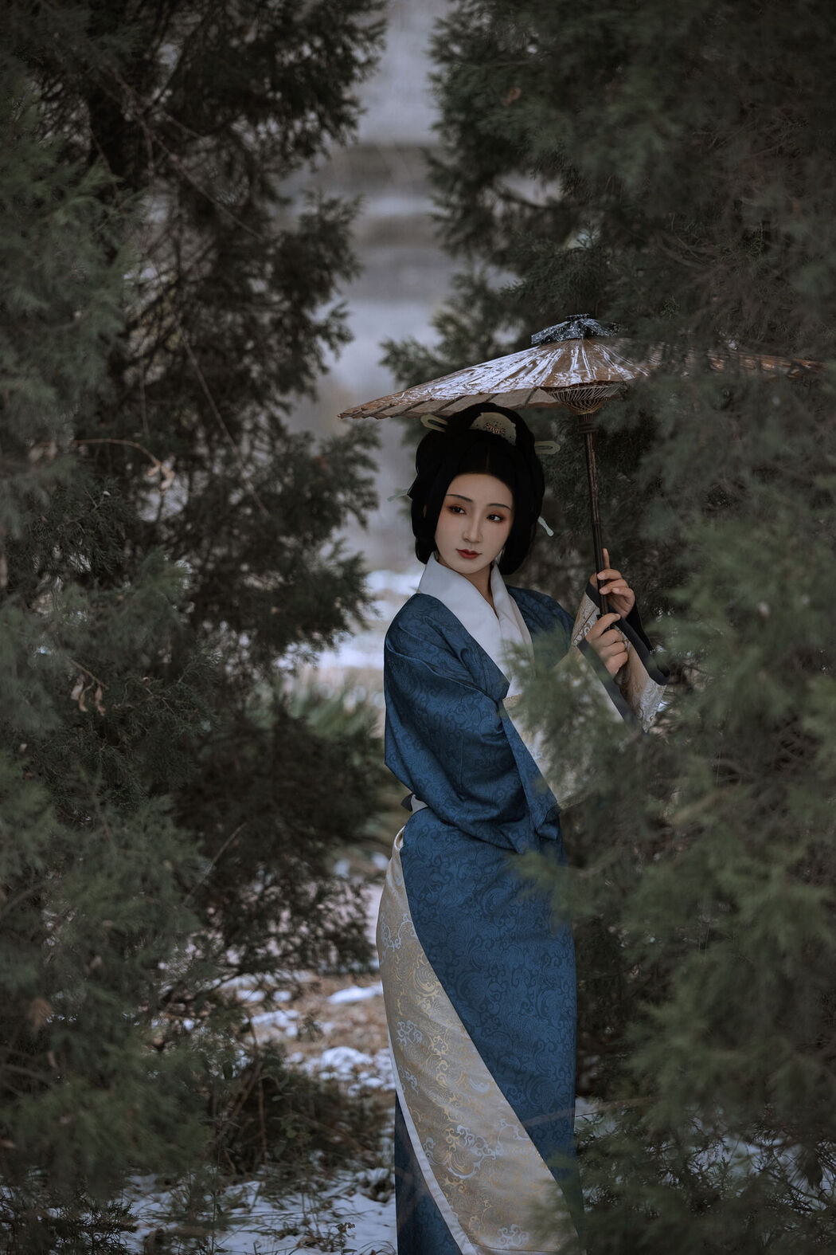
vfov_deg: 17.2
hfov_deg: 11.5
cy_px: 628
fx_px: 4145
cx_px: 418
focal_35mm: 119
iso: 100
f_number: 2.8
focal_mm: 119
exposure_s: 1/200
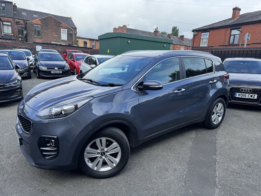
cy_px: 98
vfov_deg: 56.8
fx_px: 181
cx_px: 130
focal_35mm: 24
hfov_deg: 71.6
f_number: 1.78
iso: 80
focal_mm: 6.76
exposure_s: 1/1059
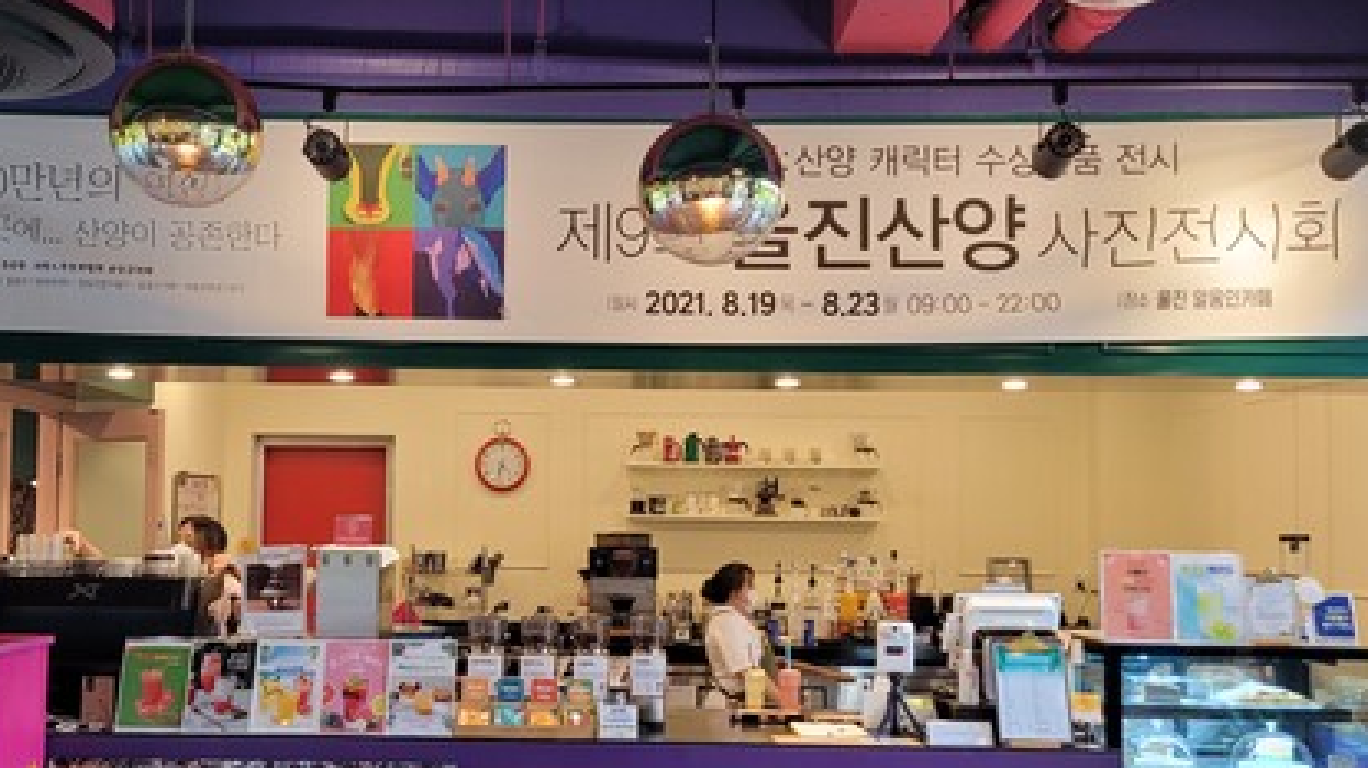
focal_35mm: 41
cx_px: 577
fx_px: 1487
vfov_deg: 28.9
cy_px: 465
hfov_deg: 49.2
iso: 250
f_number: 1.8
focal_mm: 5.4
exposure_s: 1/119
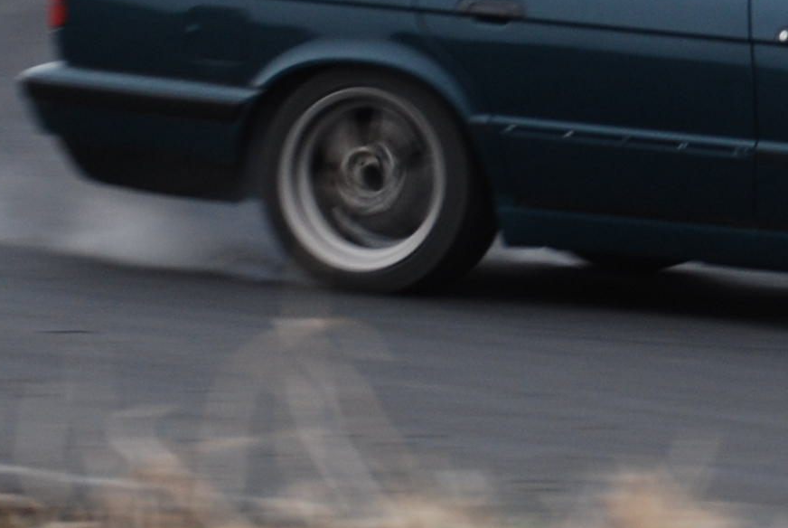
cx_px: 1005
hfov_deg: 6.1
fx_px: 7299
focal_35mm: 333
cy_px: 97
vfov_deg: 4.1
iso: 200
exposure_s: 1/60
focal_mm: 50
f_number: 5
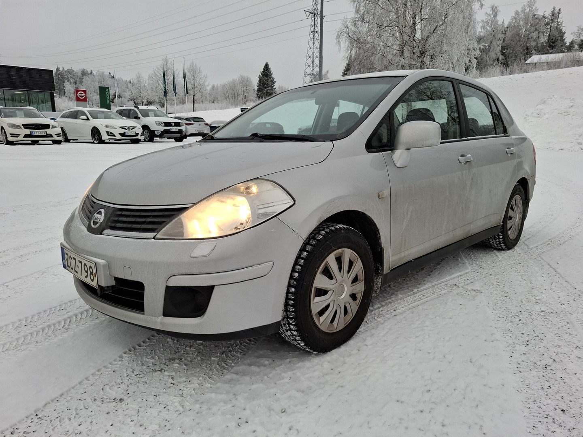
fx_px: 387
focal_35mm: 23
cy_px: 218
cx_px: 292
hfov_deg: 73.9
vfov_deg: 58.9
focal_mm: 5.54
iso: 50
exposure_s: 1/339
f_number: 1.8
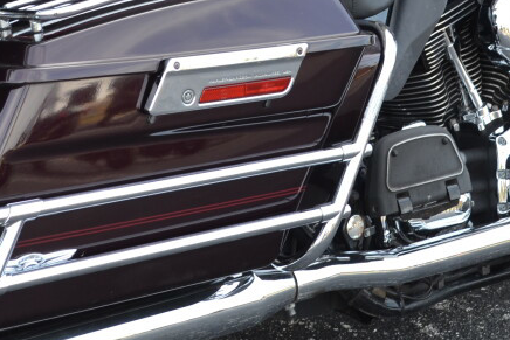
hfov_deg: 20.6
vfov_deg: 13.7
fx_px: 1403
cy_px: 14
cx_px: 228
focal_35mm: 99
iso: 200
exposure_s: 1/125
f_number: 5.6
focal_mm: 24
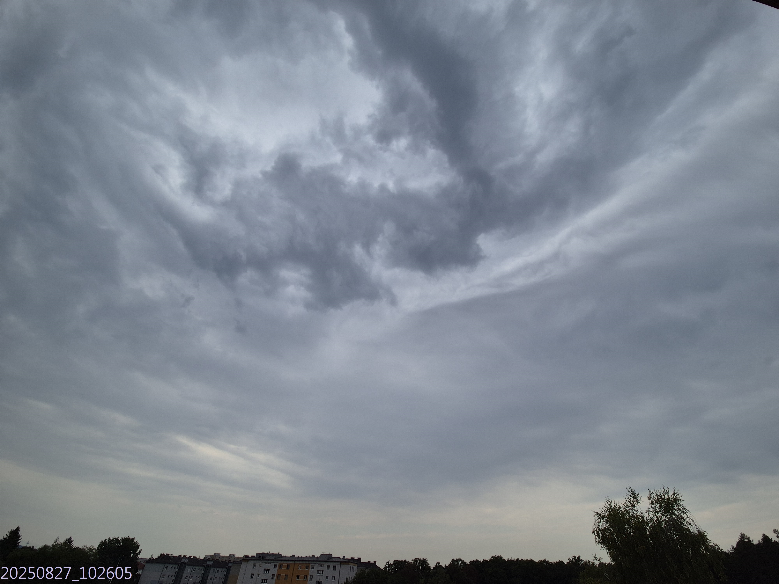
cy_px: 292
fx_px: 293
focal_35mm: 13
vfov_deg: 89.9
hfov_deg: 106.2
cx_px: 390
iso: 50
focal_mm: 2.2
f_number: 2.2
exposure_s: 1/1528
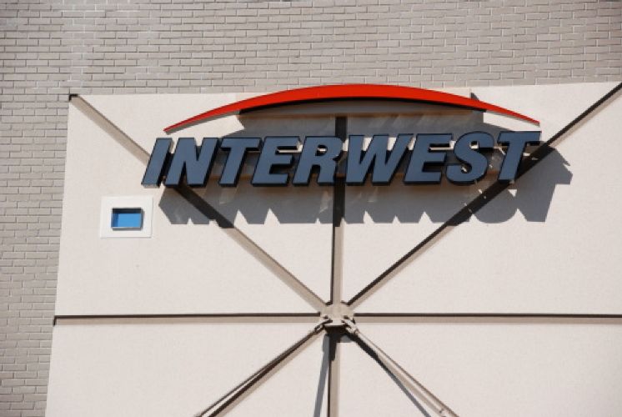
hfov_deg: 17.5
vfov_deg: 11.8
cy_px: 208
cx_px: 311
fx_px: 2025
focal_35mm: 117
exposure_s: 1/500
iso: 110
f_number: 5.6
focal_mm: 78
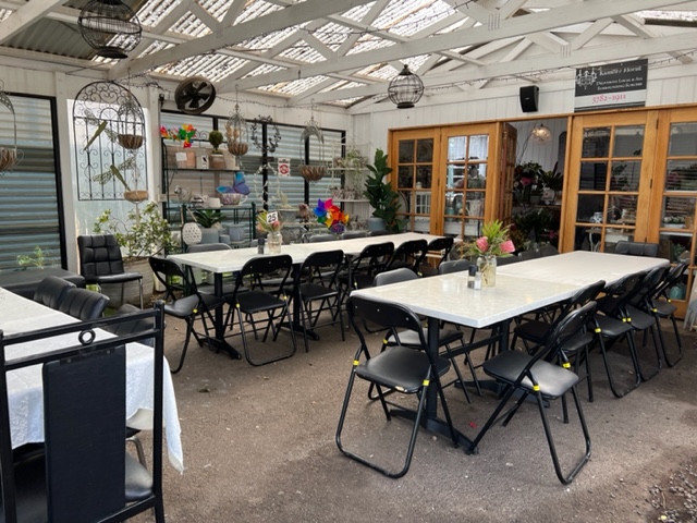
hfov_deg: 67.3
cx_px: 348
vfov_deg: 53.1
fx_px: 524
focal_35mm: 26
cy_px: 262
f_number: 1.5
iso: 50
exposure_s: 1/394
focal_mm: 5.7
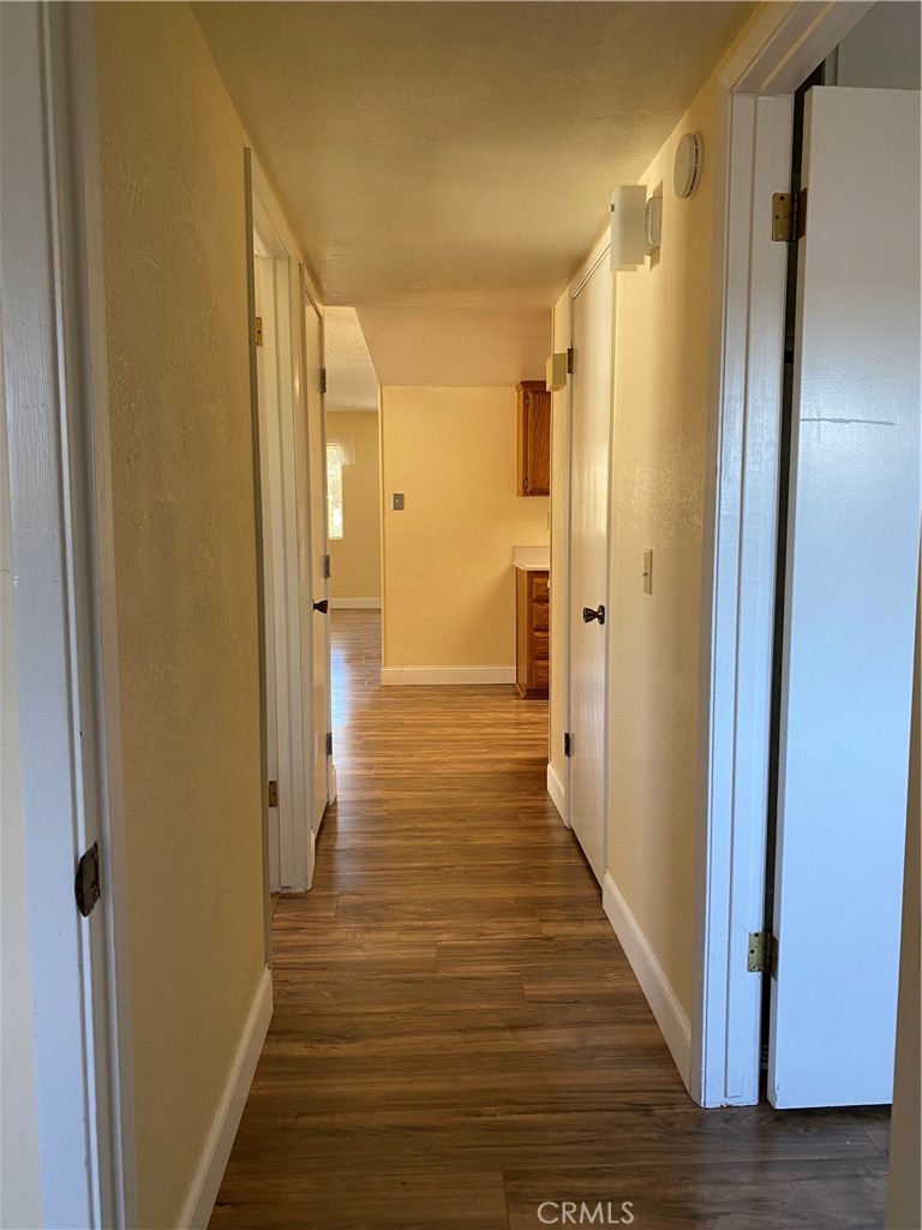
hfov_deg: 53.1
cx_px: 461
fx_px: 923
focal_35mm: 26
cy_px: 615
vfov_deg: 67.3
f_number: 1.8
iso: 125
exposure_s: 1/60
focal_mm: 4.25
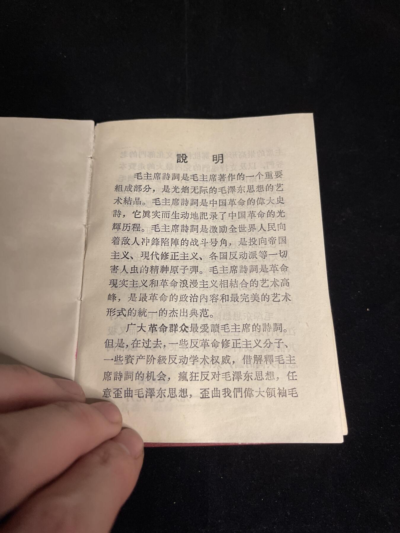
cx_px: 200
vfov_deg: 67.3
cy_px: 266
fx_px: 401
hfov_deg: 53.1
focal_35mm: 26
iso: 320
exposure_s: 1/60
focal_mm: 5.1
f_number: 1.6
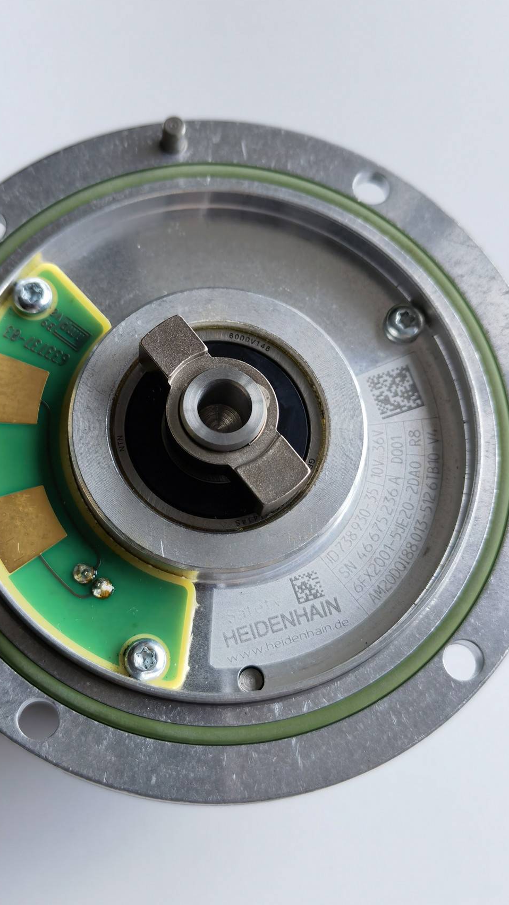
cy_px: 457
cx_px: 202
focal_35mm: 51
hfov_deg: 23.5
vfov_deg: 40.6
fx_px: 1224
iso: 50
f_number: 1.9
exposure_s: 1/250
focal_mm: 6.67
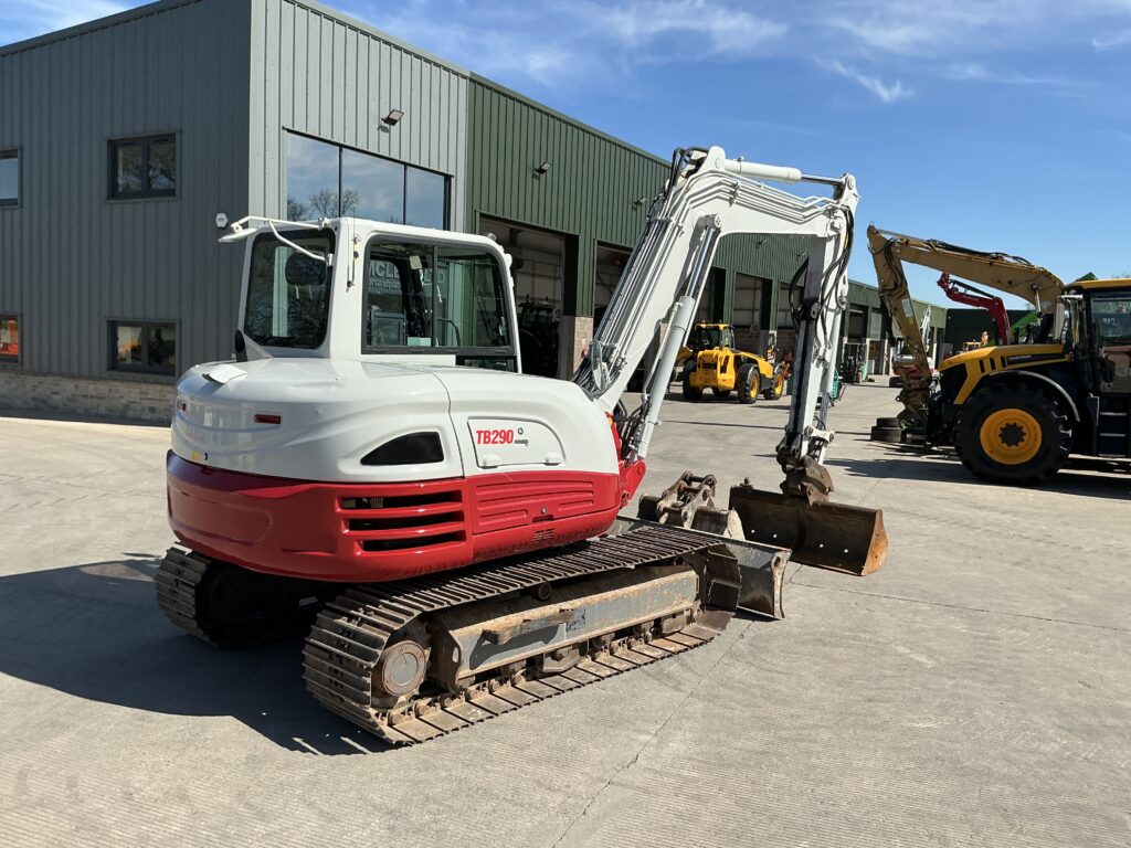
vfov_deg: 49.7
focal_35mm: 28
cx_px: 566
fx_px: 915
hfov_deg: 63.4
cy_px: 424
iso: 25
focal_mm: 3
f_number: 1.8
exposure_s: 1/2227
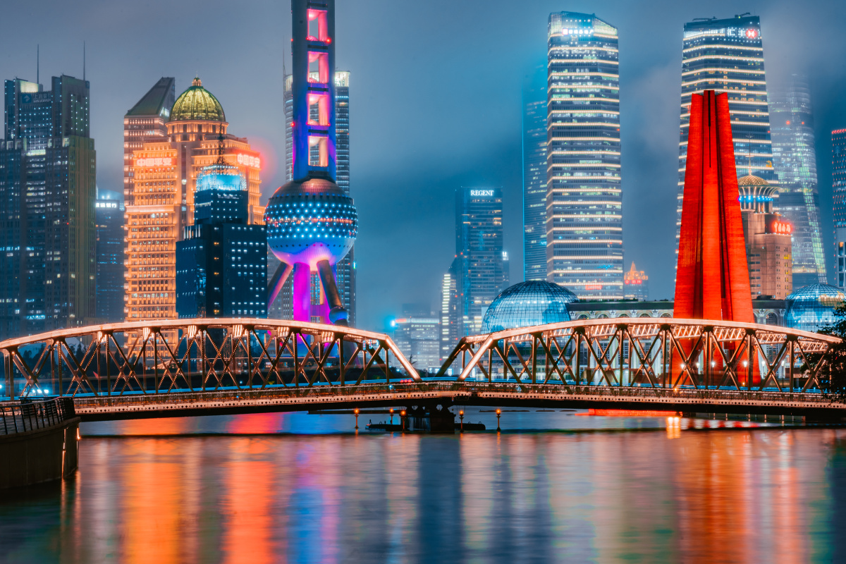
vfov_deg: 14.0
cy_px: 282
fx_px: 2303
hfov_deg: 20.8
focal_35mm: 98
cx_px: 423
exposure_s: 15
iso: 100
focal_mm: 98
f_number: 22
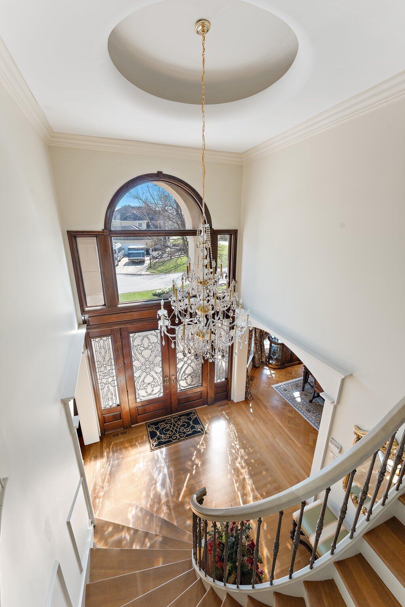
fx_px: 236
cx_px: 202
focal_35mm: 14
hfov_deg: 81.2
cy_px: 304
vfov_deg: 104.3
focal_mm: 14
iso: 320
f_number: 9
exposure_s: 1/5
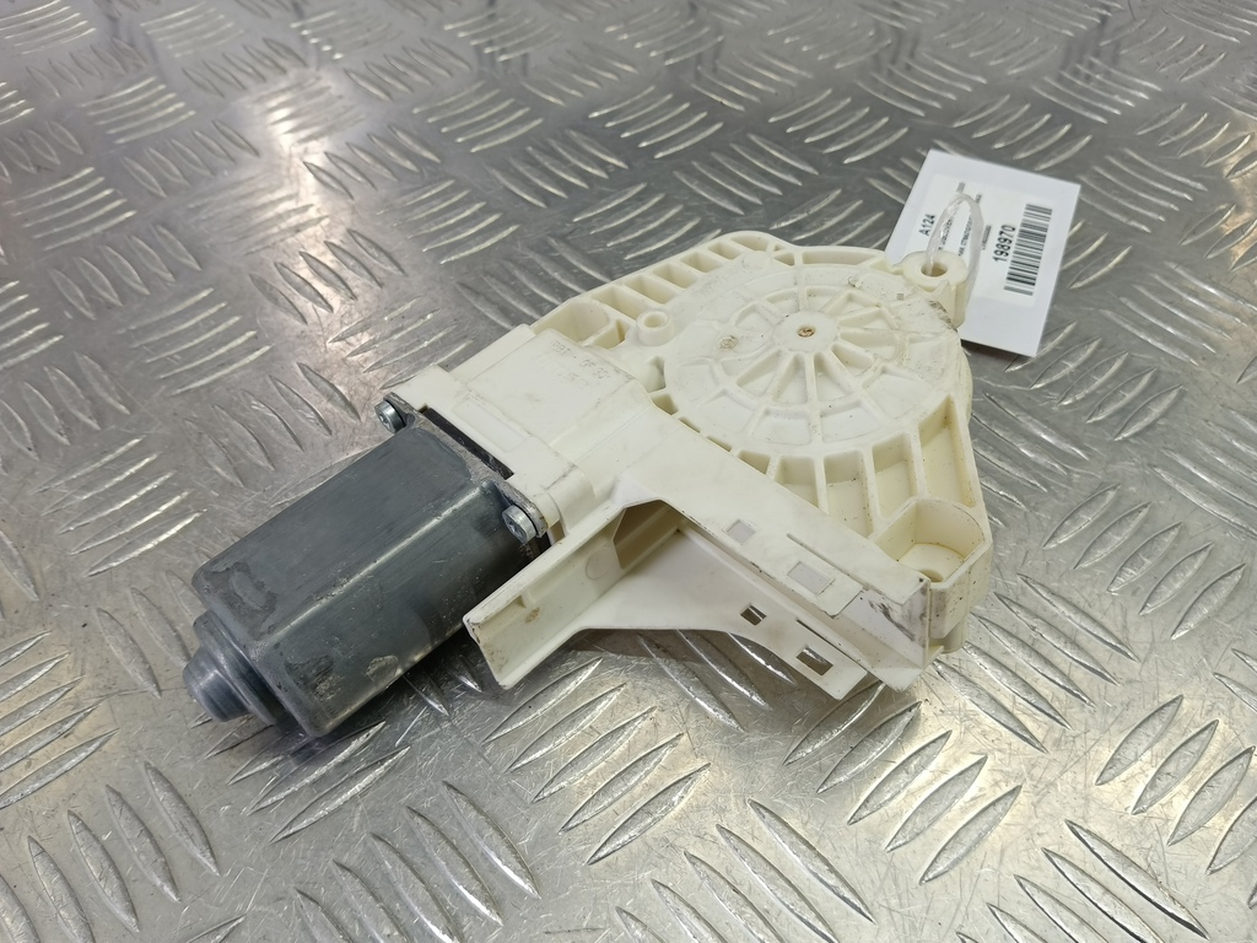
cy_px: 472
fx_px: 835
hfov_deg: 73.9
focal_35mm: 23
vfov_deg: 58.9
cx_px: 628
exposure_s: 1/50
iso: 99
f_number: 1.6
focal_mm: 4.11
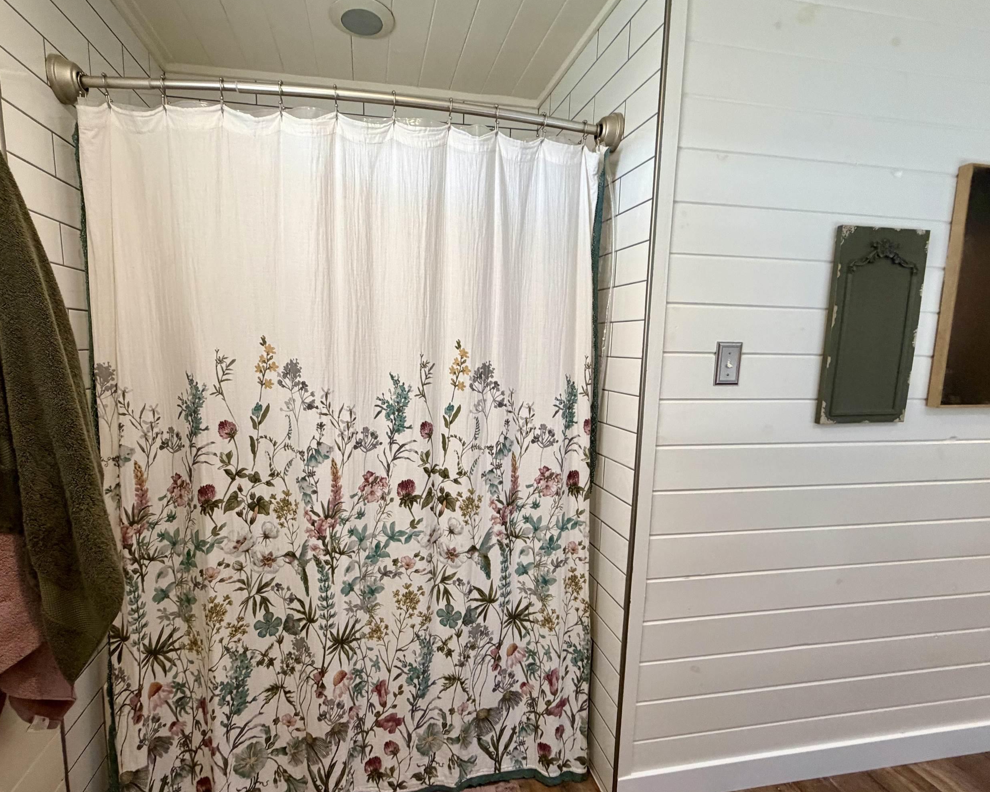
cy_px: 411
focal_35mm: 17
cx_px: 452
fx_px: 498
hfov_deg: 89.4
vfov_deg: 77.0
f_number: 2.2
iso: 250
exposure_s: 1/60
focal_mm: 2.22
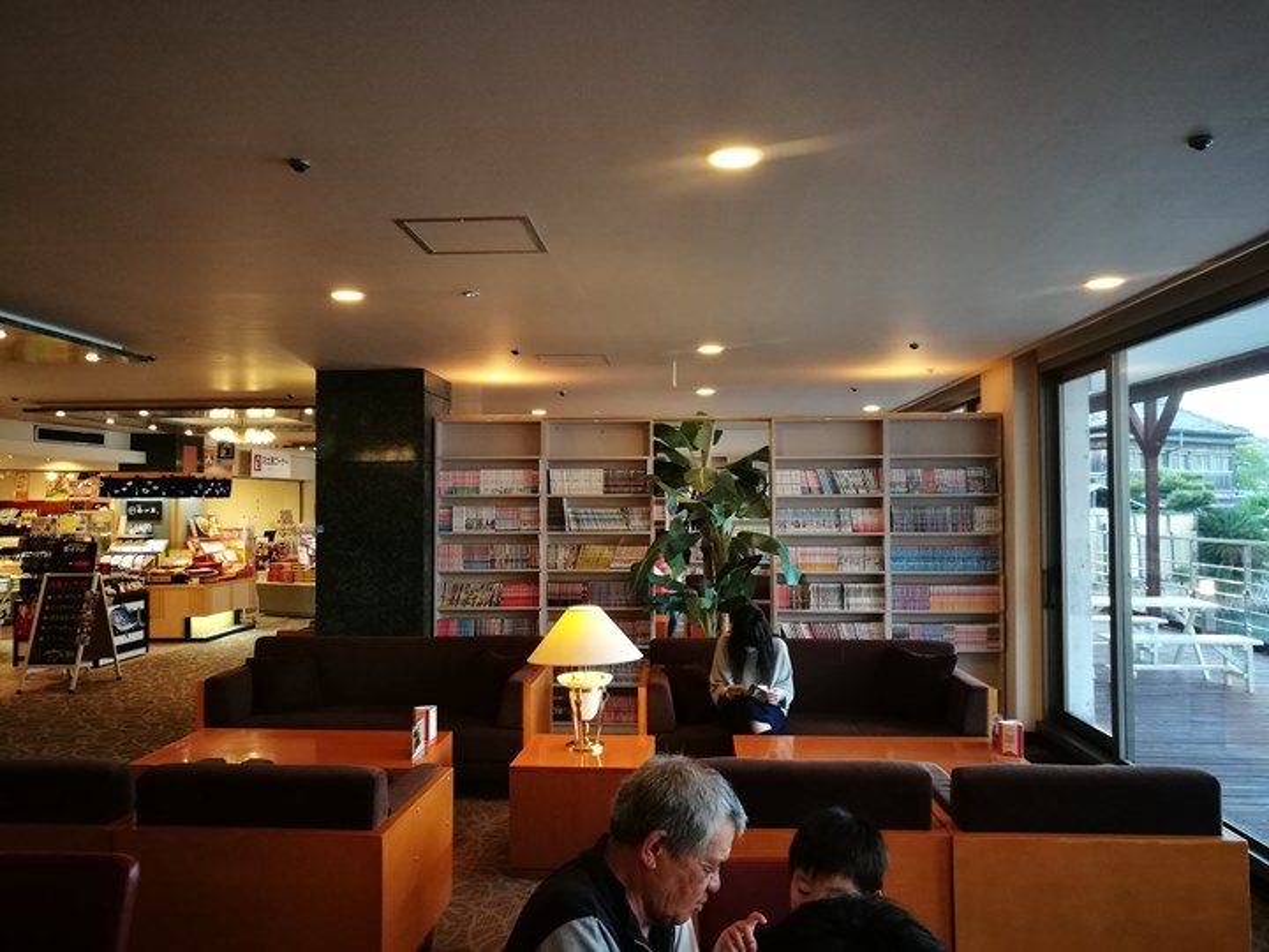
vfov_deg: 51.4
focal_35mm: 27
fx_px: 990
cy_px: 476
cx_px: 634
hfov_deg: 65.3
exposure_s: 1/30
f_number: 2.2
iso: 320
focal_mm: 4.5
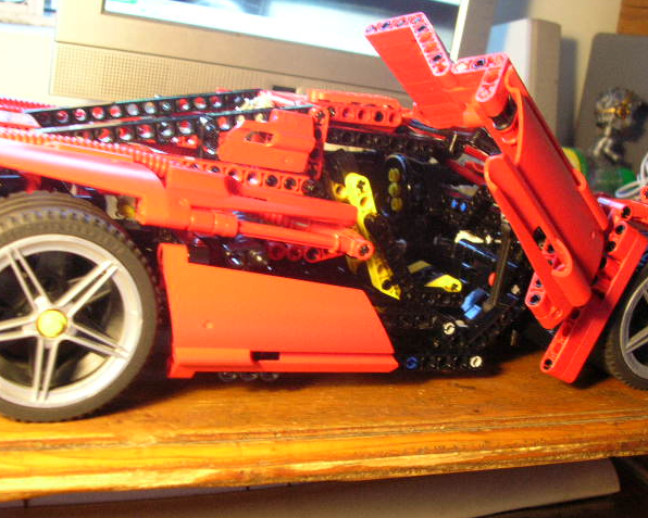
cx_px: 320
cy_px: 258
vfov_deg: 34.2
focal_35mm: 44
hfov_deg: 42.0
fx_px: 844
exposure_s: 1/6.1
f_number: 3
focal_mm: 7.1
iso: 162
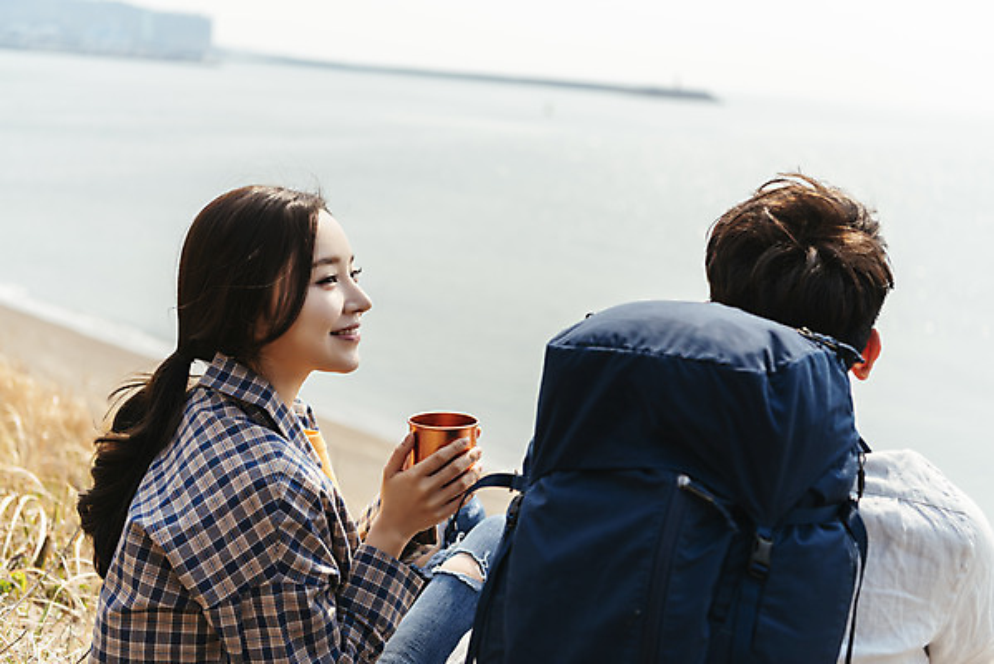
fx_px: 1271
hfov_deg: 42.7
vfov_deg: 29.3
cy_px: 332
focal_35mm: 46
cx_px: 497
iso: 100
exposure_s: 1/2000
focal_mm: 46
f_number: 2.8
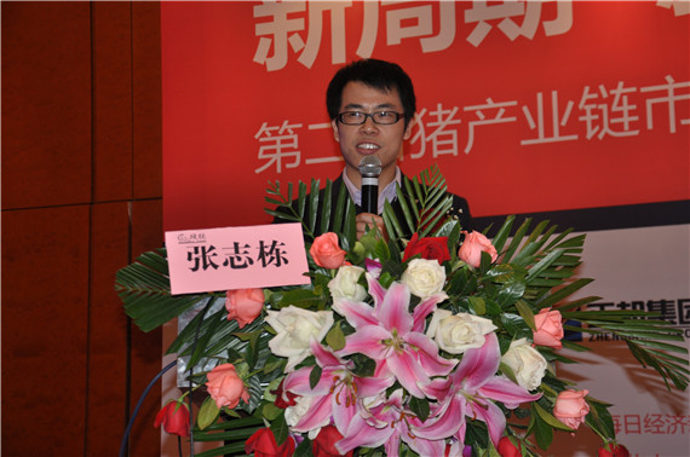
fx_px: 1378
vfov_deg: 18.9
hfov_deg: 28.1
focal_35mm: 72
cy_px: 228
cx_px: 345
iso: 320
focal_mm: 48
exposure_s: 1/30
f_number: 4.8
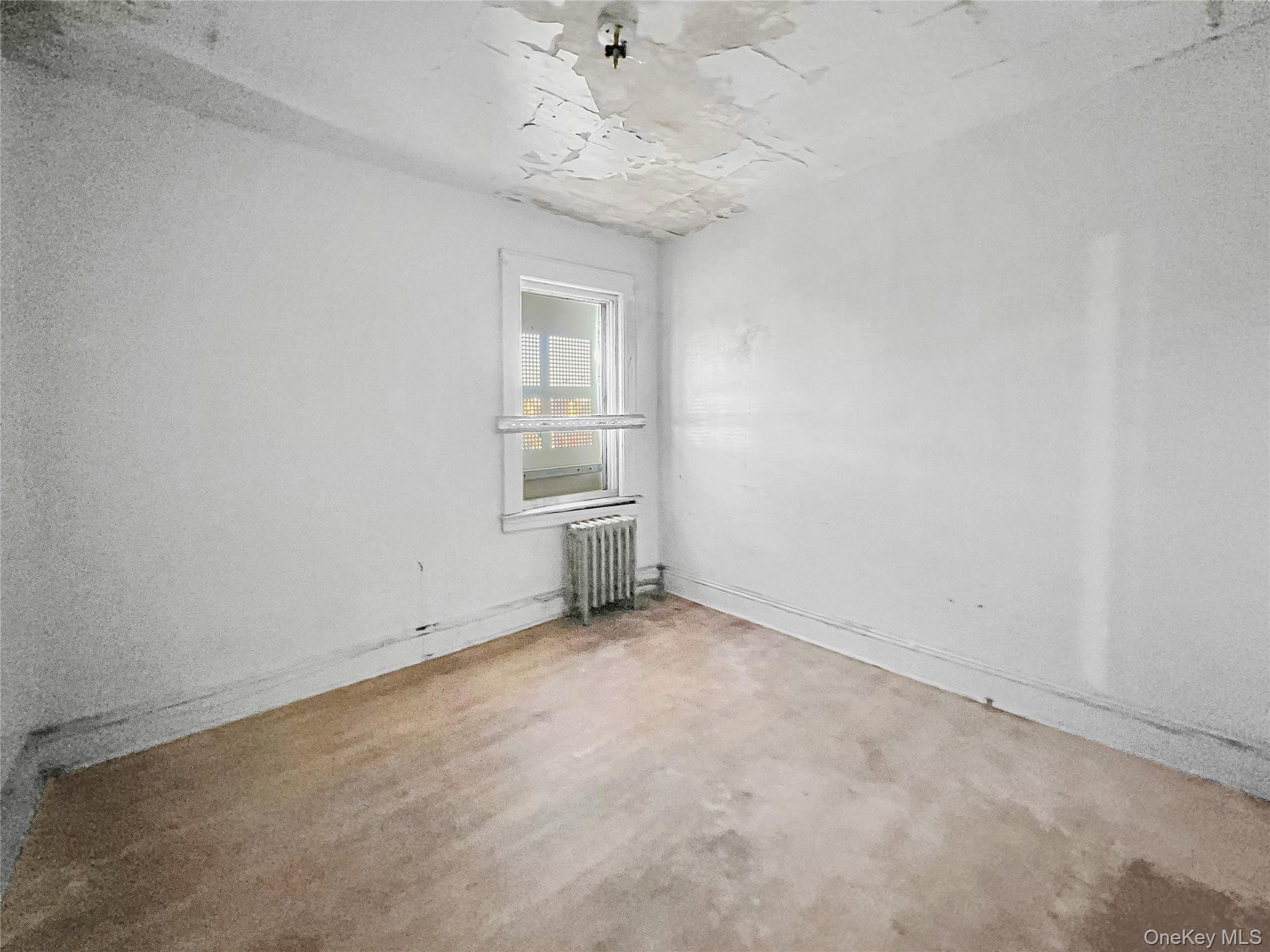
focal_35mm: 13
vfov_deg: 89.9
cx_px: 635
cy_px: 476
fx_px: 477
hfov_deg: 106.2
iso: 1000
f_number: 1.8
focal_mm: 1.57
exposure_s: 1/40
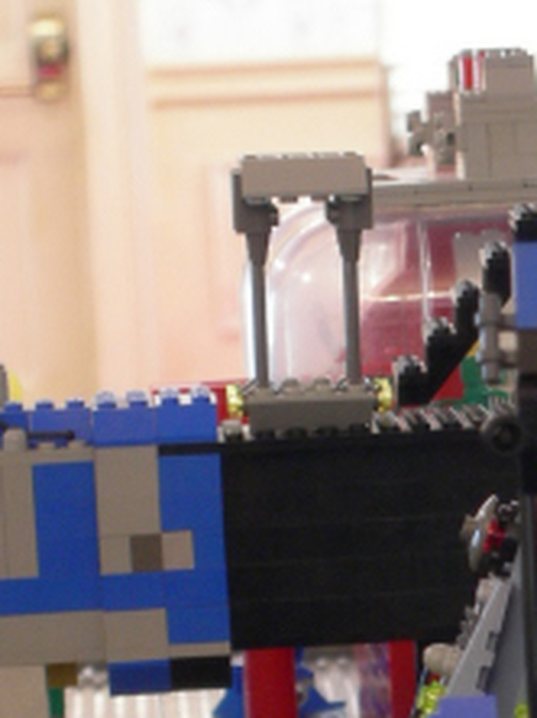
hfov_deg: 4.1
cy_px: 770
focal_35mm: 364
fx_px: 7544
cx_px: 637
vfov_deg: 5.4
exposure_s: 1.36
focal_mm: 26.3
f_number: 5.2
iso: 200
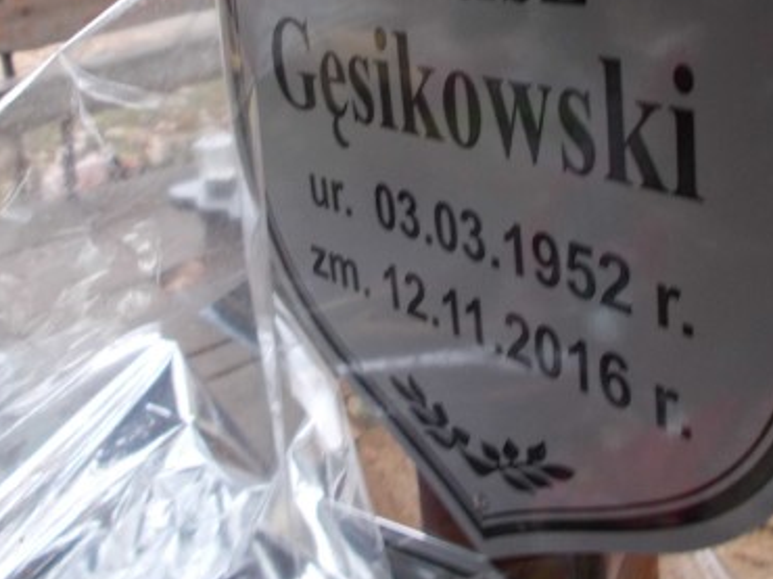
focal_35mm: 45
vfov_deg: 31.2
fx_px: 1004
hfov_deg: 42.1
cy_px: 100
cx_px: 416
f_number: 3.2
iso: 160
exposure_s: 1/25
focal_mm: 4.6
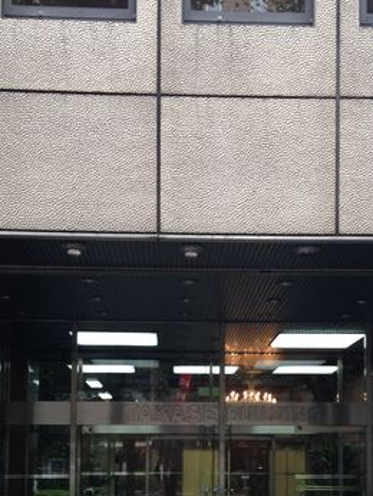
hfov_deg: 24.0
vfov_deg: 30.7
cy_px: 414
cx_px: 207
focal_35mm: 61
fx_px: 875
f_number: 2.4
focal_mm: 4.12
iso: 64
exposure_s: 1/40
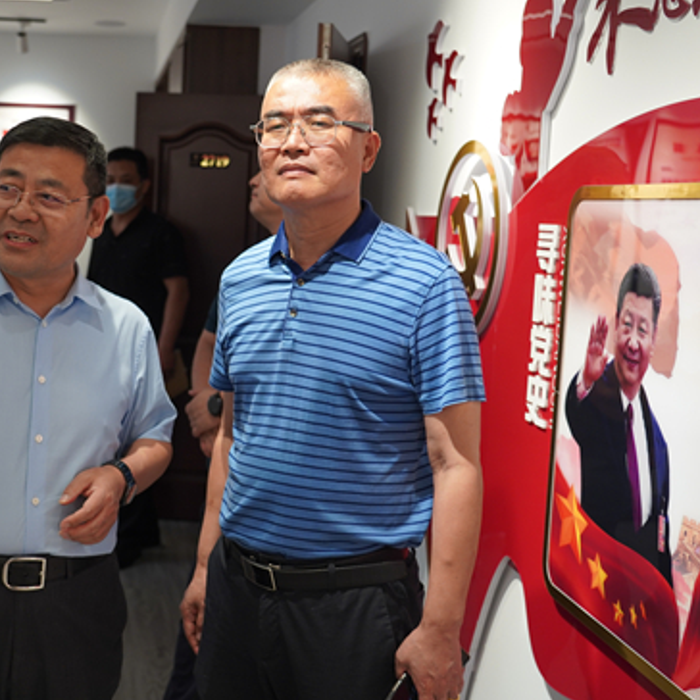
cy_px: 350
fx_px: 1075
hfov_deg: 34.9
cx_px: 133
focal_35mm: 47
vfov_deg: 36.1
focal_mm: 34
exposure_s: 1/160
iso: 800
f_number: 4
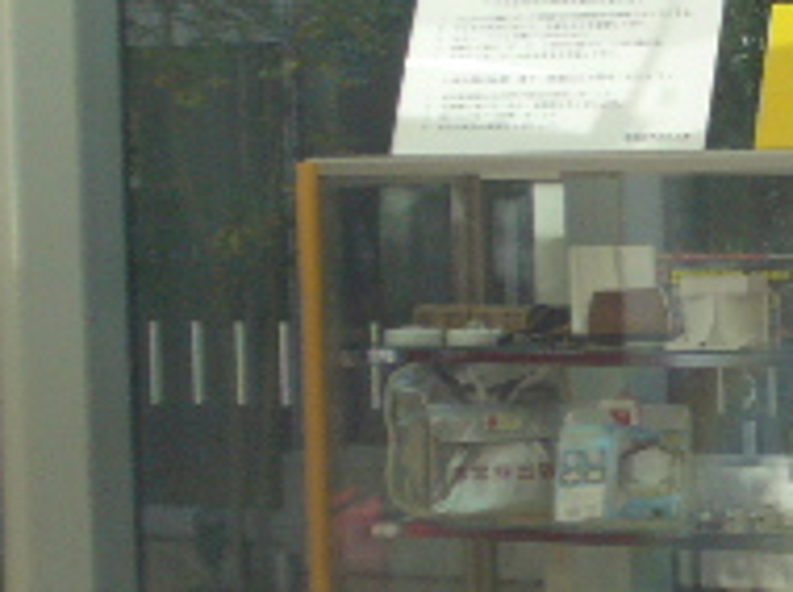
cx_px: 889
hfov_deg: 12.0
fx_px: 3706
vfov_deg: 9.1
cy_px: 350
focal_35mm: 162
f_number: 3
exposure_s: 1/320
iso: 80
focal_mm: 7.9
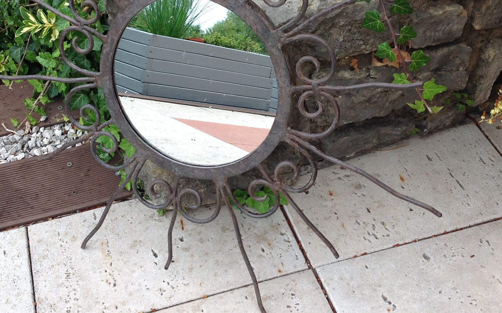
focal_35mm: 53
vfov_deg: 24.1
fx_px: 725
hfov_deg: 38.1
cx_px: 209
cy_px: 77
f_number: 2.4
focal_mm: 4.28
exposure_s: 1/336
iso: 50
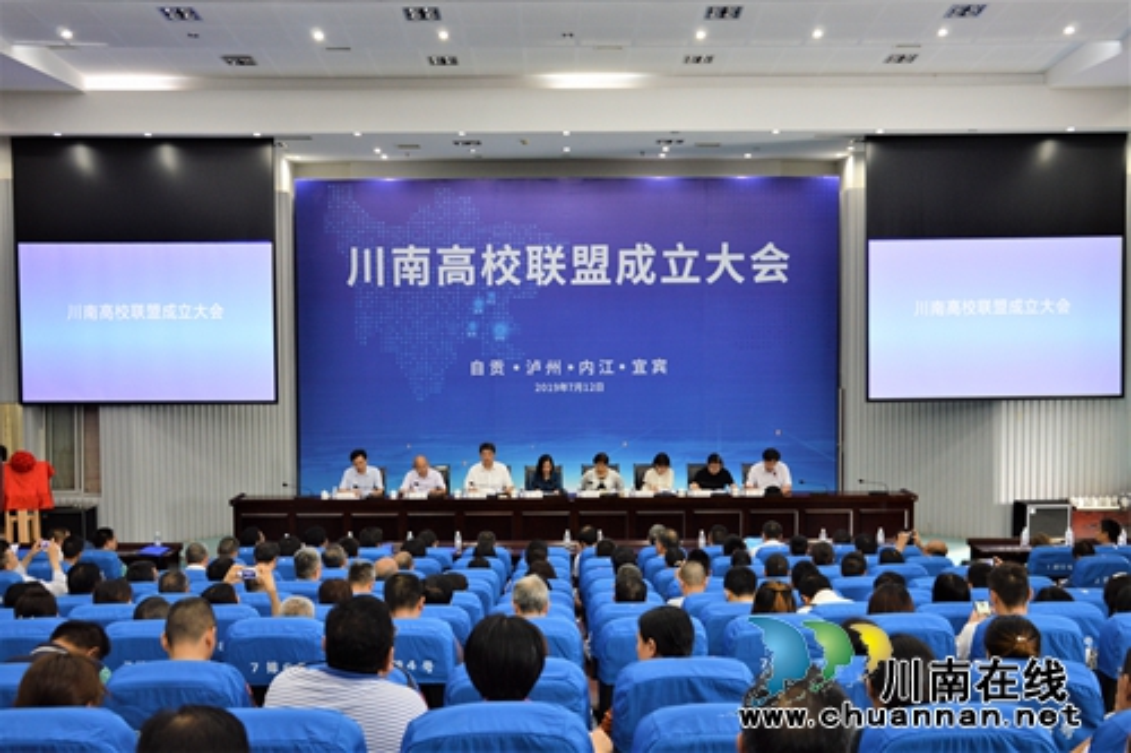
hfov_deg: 51.3
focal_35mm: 38
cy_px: 376
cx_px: 566
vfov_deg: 35.5
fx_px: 1178
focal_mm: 25
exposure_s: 1/20
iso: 400
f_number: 4
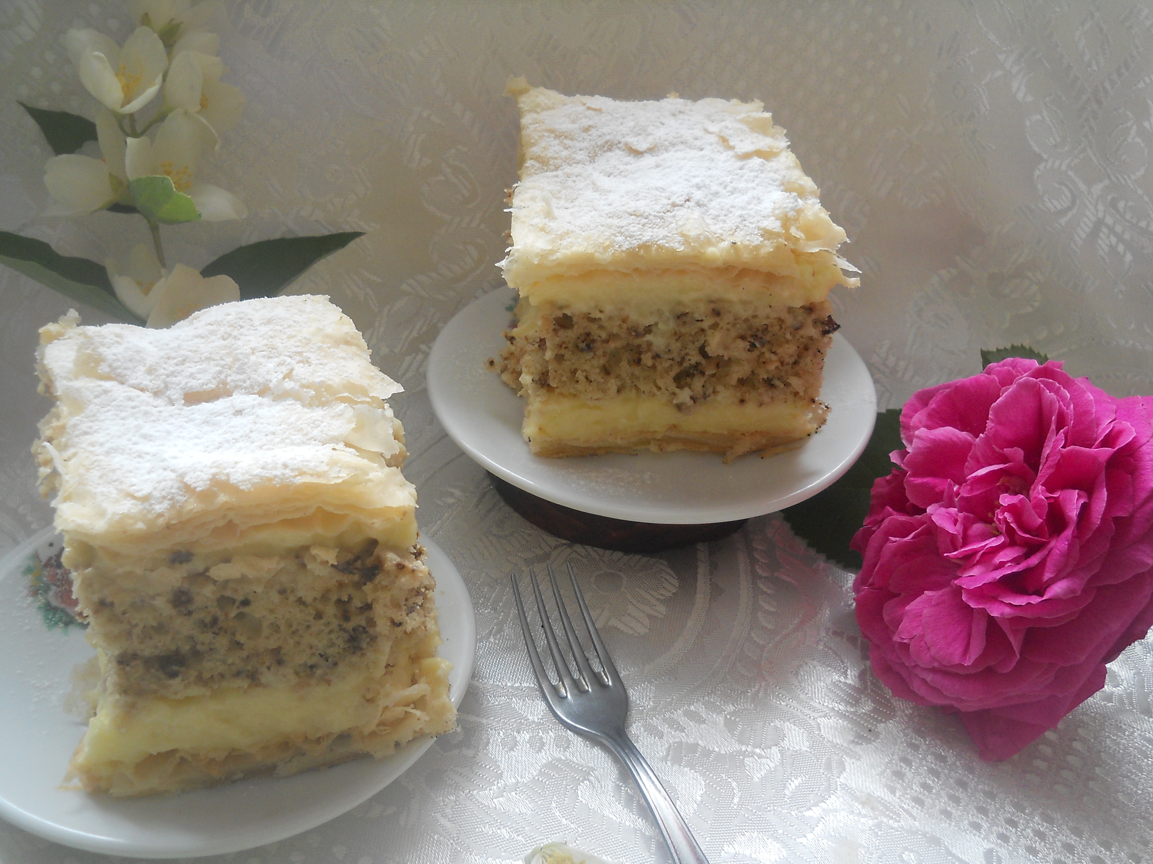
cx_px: 576
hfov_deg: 45.8
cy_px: 432
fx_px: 1366
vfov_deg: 35.1
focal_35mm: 41
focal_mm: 6.72
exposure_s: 1/30
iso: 125
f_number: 3.1
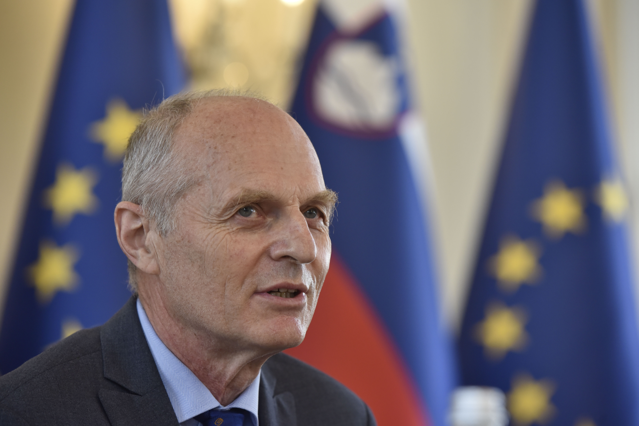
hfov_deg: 11.4
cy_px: 213
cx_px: 320
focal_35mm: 180
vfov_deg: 7.6
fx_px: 3196
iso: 1000
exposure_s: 1/200
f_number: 4.5
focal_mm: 180
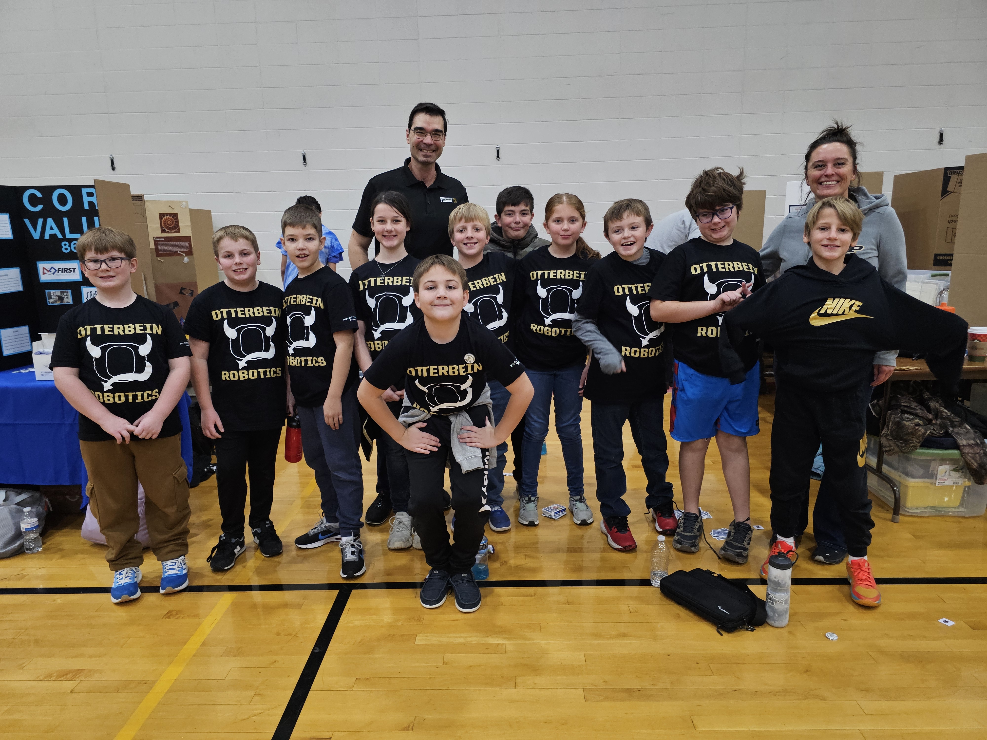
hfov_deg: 73.9
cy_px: 370
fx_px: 656
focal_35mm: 23
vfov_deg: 58.9
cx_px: 494
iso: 250
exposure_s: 1/120
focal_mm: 6.3
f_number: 1.7
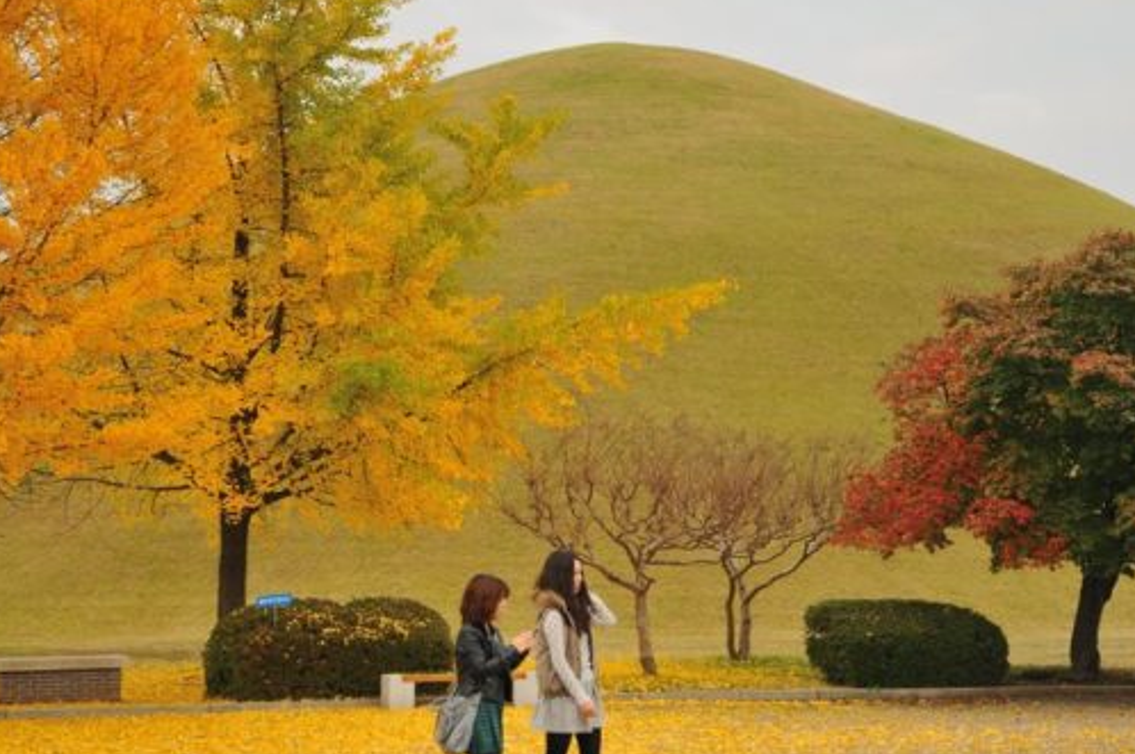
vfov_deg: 21.2
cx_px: 555
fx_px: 2016
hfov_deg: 31.4
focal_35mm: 64
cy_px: 443
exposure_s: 1/90
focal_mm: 34
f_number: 4.8
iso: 200
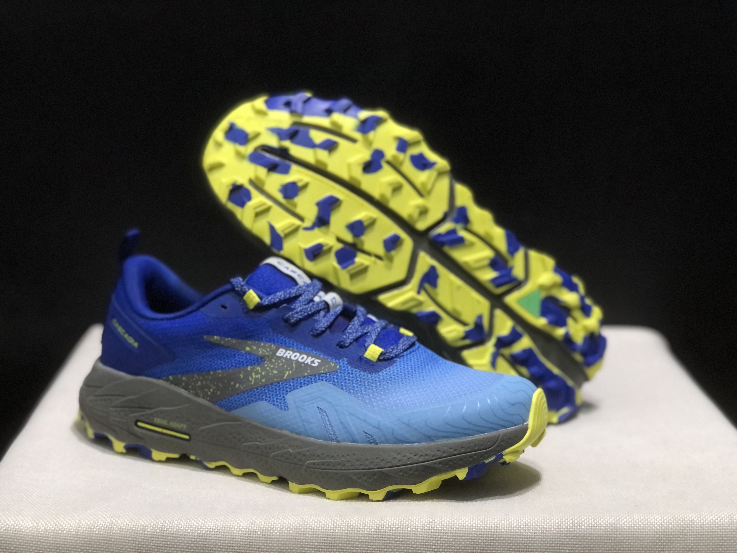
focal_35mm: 59
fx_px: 1256
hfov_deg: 32.7
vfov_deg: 24.8
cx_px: 360
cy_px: 285
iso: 160
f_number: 2.8
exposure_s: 1/30
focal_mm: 6.6
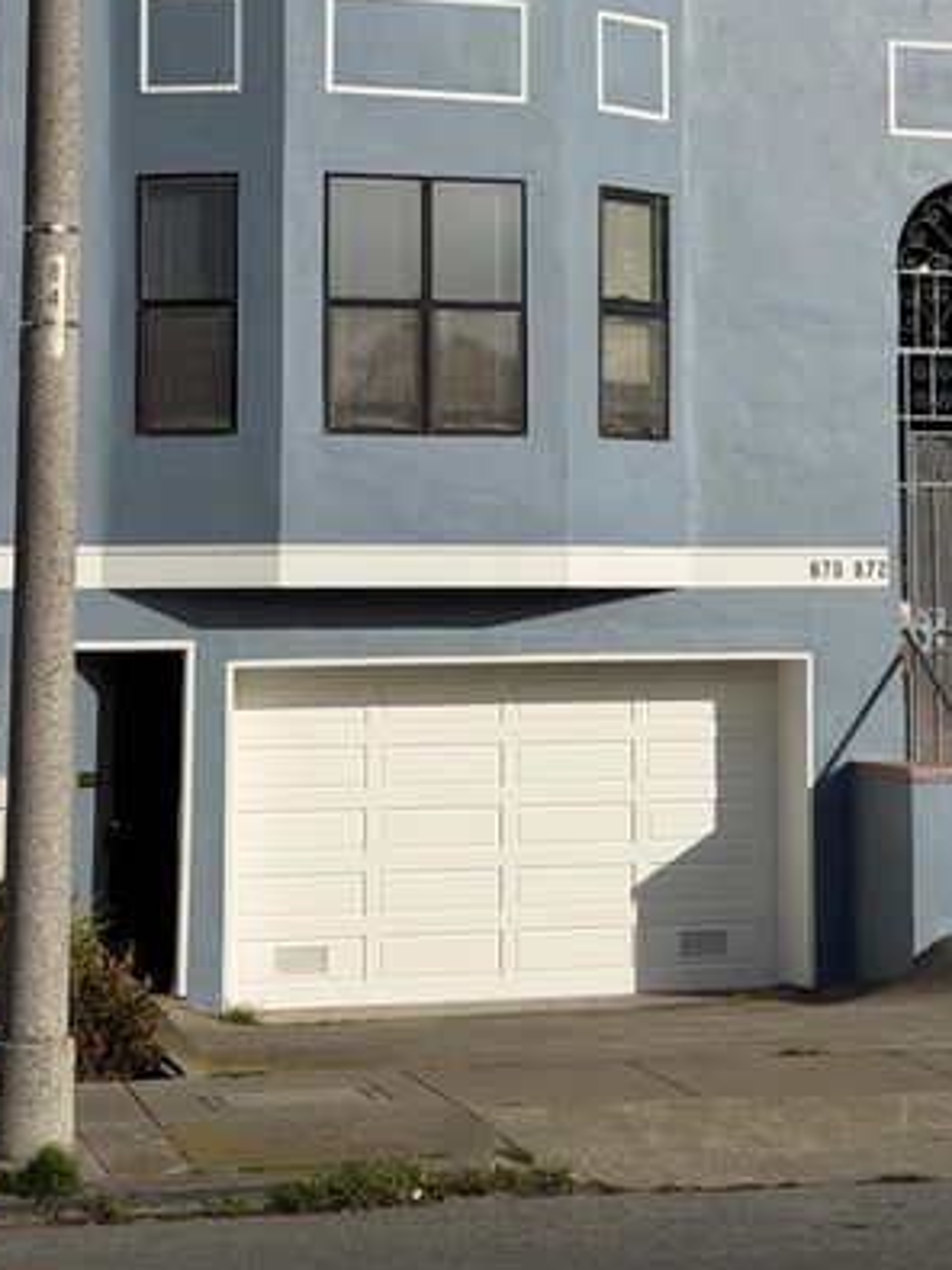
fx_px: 2972
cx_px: 656
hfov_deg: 18.1
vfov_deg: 23.8
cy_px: 291
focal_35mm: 81
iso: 64
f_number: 1.78
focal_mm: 6.76
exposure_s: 1/11364
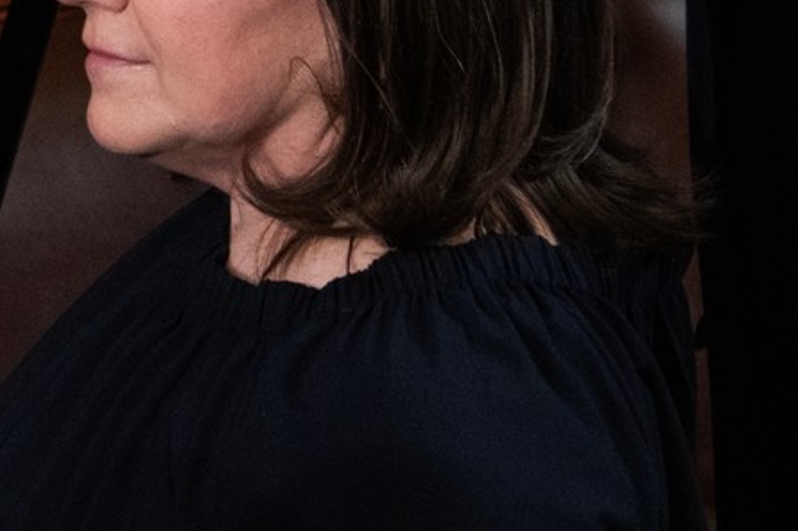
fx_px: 29503
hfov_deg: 1.5
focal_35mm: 1332
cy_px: -56
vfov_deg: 1.0
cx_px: -612
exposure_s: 1/800
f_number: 6.3
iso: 4000
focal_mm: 329
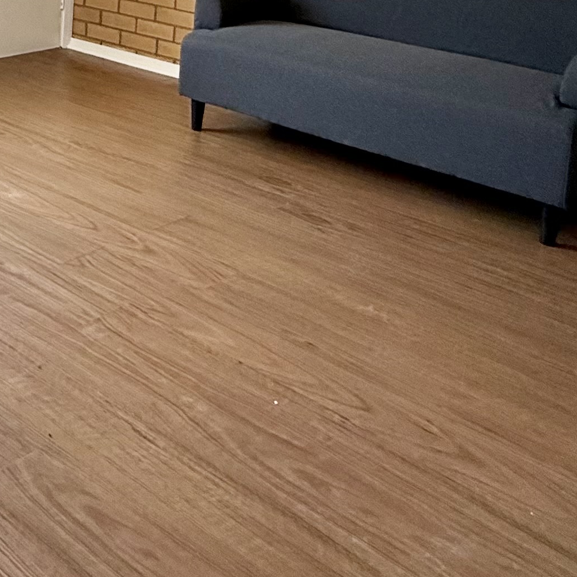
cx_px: -78
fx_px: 905
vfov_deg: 31.6
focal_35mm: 48
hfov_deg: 31.0
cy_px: -47
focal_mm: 2.22
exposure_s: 1/165
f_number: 2.2
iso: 50
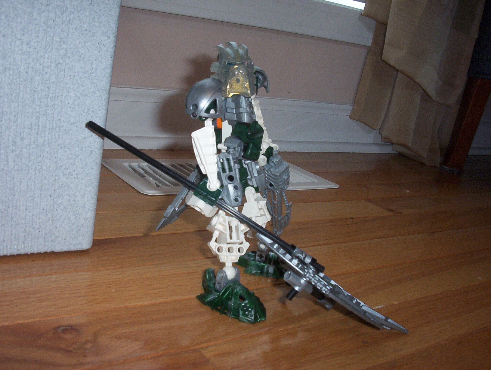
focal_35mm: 39
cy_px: 185
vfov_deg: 37.0
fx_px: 554
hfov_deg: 47.8
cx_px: 246
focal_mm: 6
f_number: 4.5
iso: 140
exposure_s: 1/30
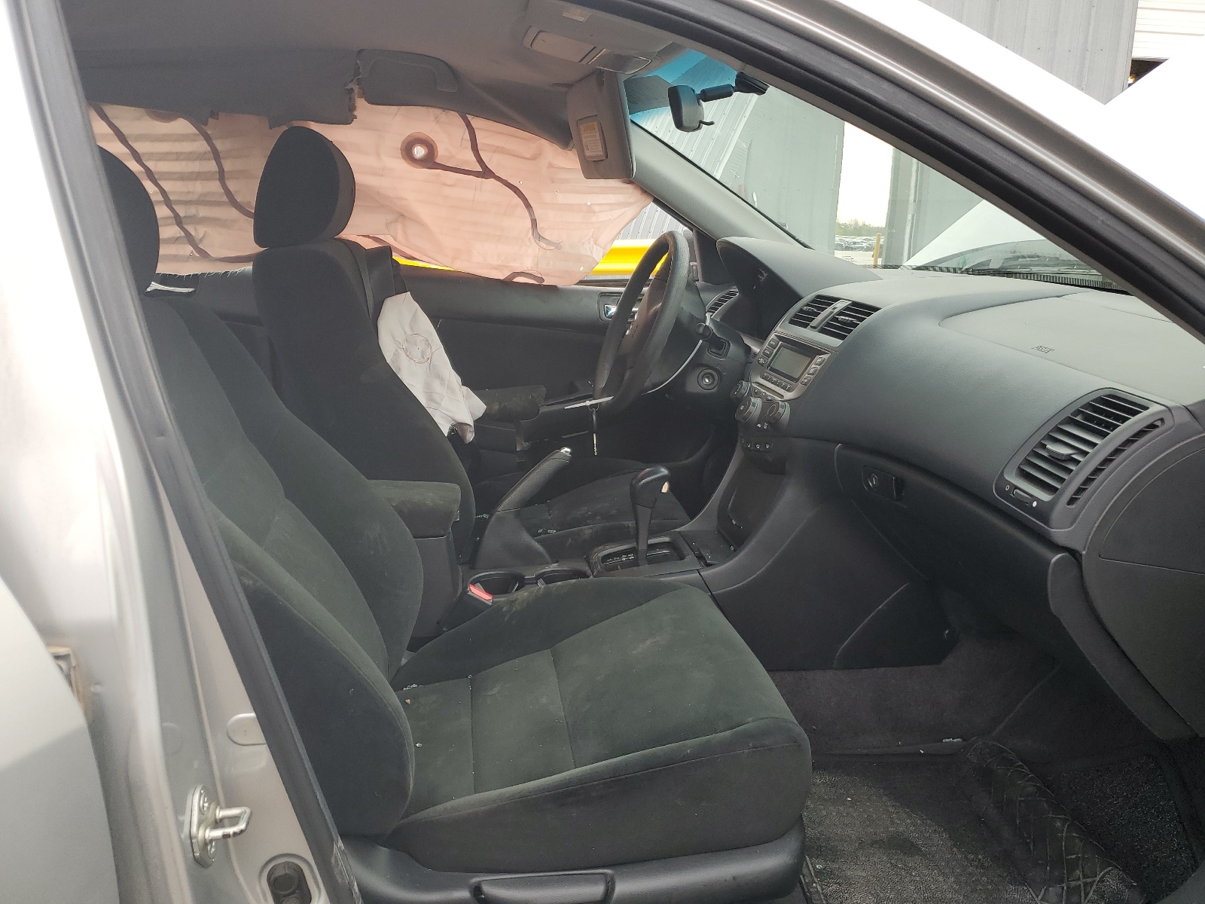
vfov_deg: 53.1
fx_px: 905
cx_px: 602
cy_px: 452
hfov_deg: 67.3
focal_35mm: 26
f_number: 1.5
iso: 50
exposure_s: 1/161
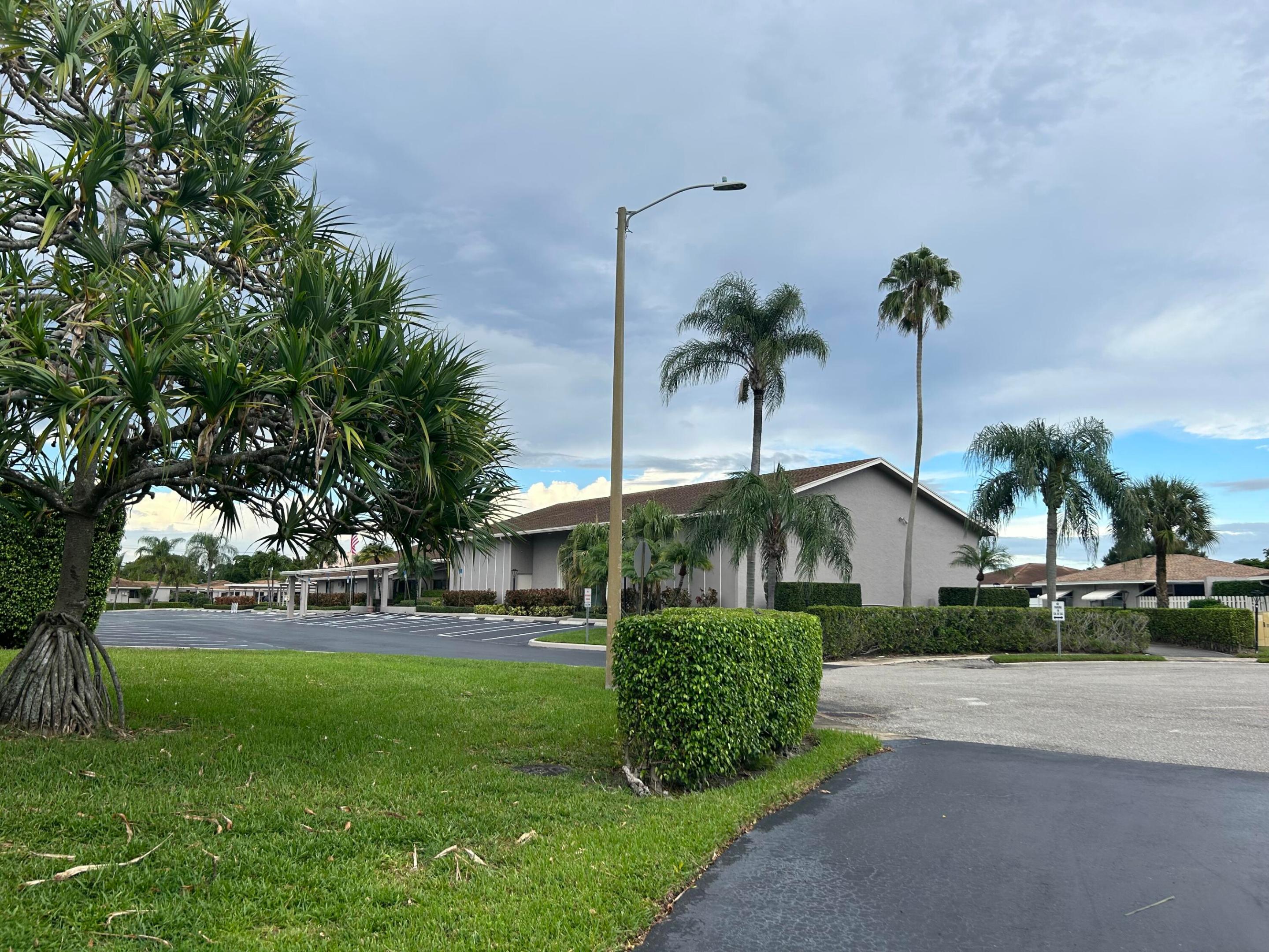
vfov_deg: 53.1
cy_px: 476
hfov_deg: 67.3
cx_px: 634
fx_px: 953
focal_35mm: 26
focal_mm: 5.7
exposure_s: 1/1266
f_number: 1.5
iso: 50
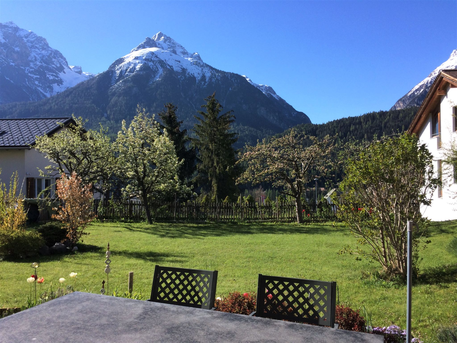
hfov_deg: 61.7
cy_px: 172
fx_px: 383
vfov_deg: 48.2
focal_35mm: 29
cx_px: 228
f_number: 2.2
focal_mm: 4.15
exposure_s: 1/1368
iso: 32
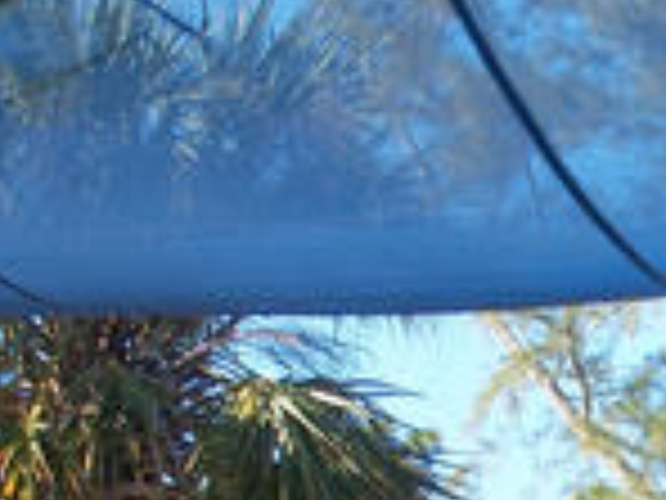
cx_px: 711
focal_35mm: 140
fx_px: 2694
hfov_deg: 13.8
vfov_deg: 10.3
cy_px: 689
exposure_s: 1/500
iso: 100
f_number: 3.5
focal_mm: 9.8
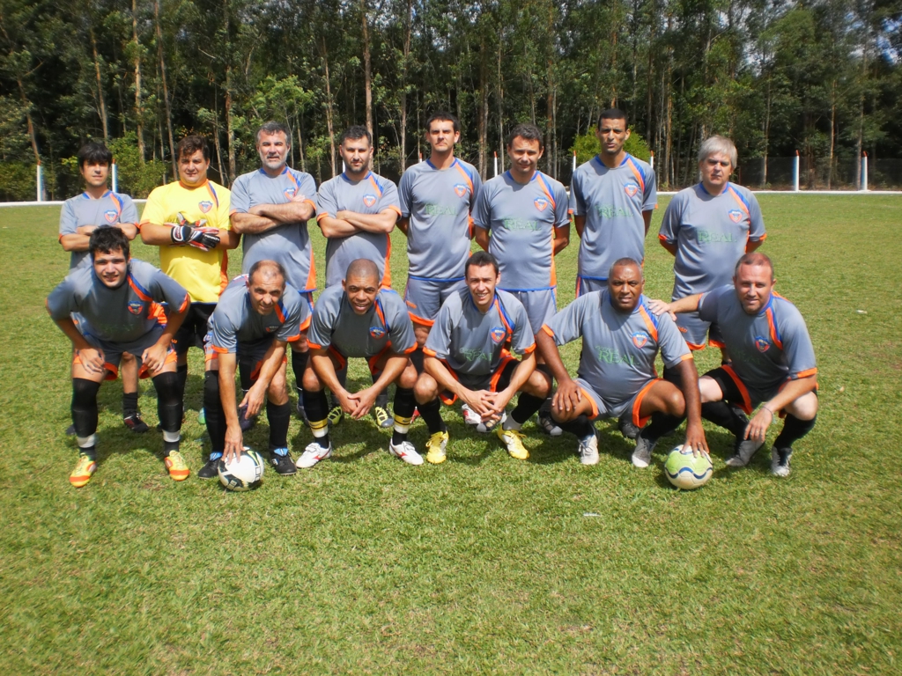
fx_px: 938
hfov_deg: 51.4
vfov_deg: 39.7
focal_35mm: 36
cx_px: 451
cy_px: 338
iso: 100
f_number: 4.6
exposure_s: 1/640
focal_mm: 6.3
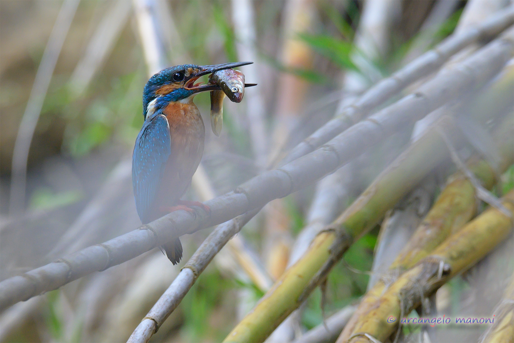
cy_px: 172
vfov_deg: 1.8
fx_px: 10707
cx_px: 257
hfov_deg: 2.8
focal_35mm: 750
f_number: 8
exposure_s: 1/200
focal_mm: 500
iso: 1100
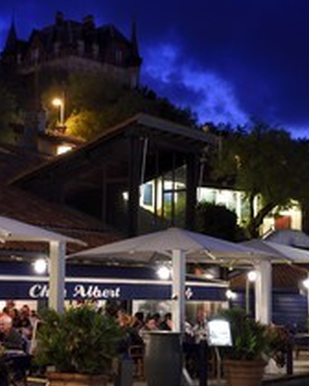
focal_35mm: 75
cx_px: 88
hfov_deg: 20.3
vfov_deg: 25.4
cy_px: 206
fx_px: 857
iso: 800
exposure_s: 1/4
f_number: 5.6
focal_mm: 40
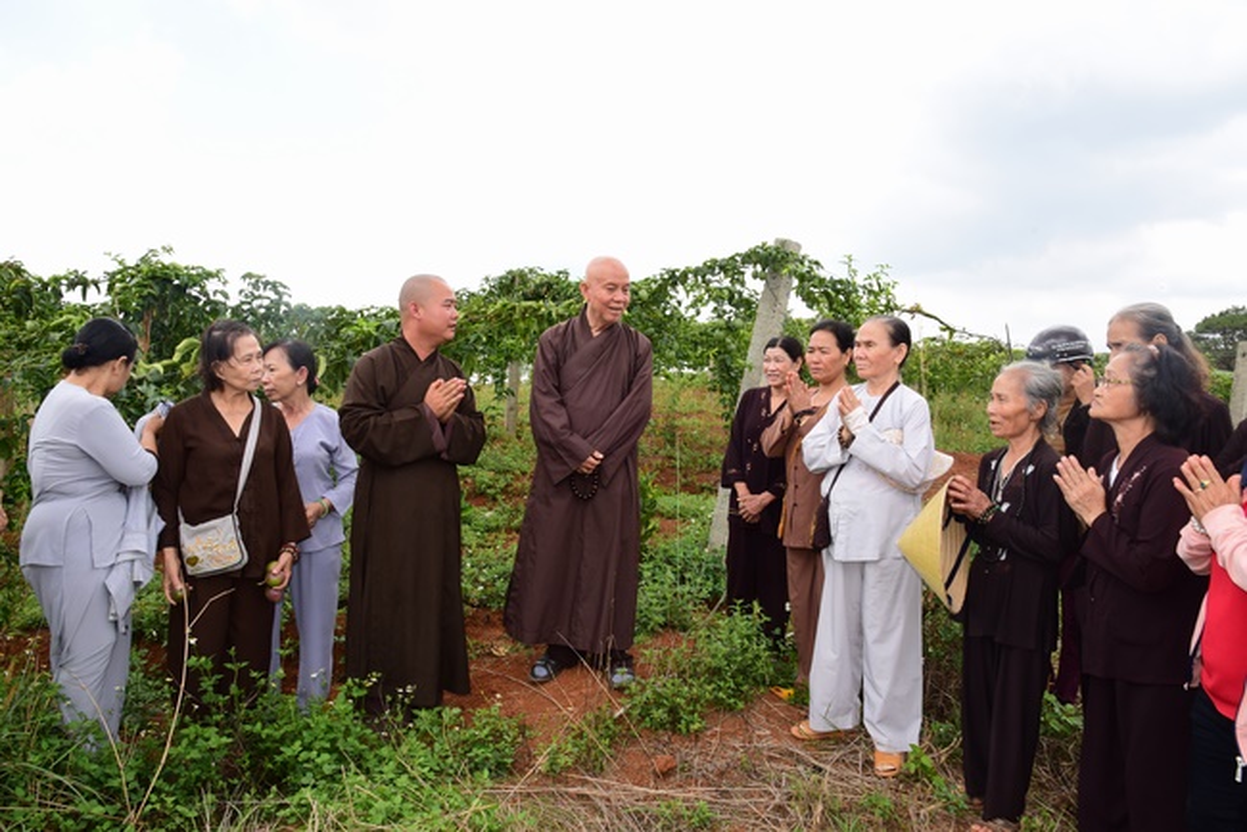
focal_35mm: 24
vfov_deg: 53.2
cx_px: 624
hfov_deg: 73.7
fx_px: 832
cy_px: 416
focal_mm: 24
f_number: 13
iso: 400
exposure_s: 1/100
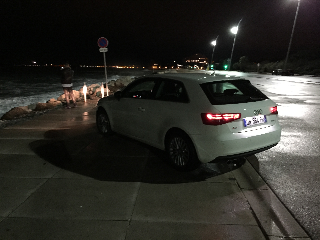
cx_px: 160
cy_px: 120
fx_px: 268
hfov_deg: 61.7
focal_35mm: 29
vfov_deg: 48.2
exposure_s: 1/17
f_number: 2.2
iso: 640
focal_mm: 4.15
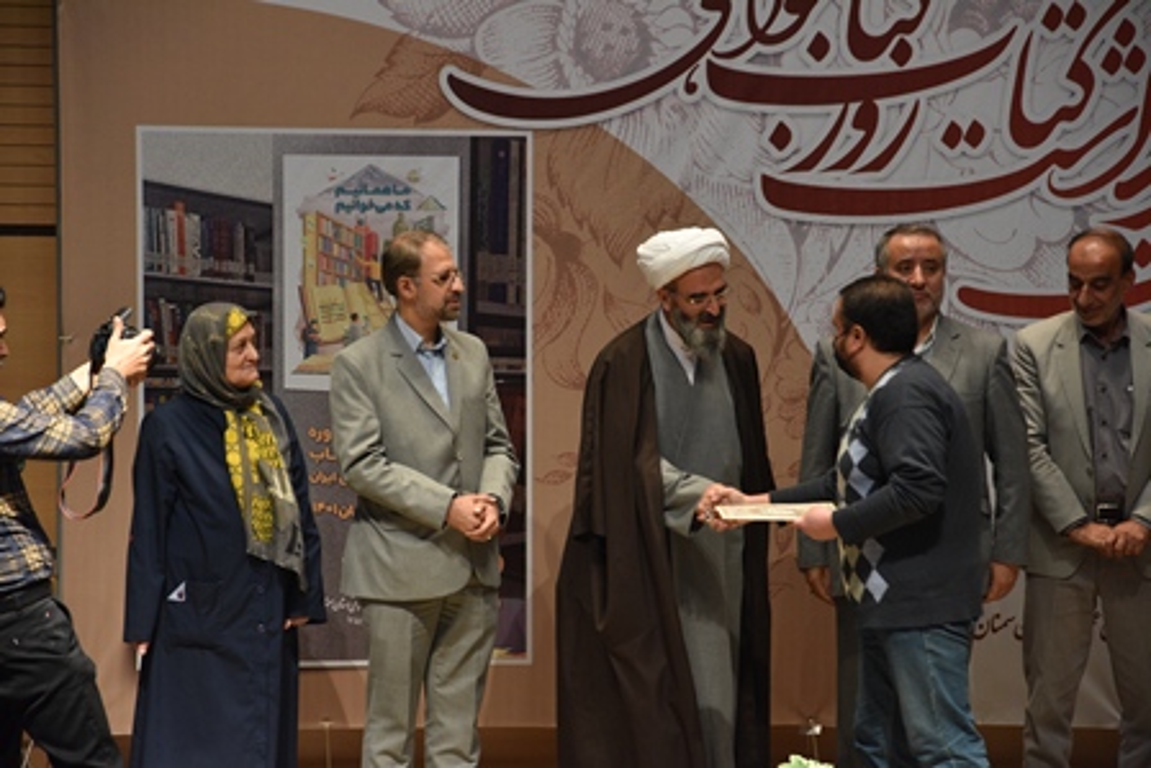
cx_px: 576
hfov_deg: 13.0
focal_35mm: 158
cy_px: 384
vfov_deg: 8.7
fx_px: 5037
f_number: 5.6
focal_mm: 105
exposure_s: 1/60
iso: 1000
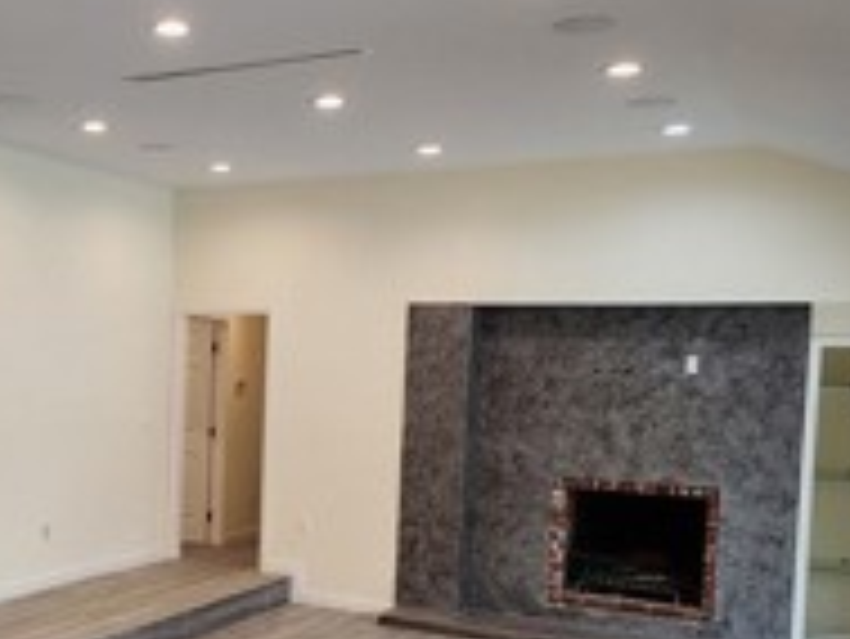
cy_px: 459
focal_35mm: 44
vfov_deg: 32.4
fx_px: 1081
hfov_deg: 39.8
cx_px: 85
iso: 64
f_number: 2.2
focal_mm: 2.2
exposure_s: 1/60
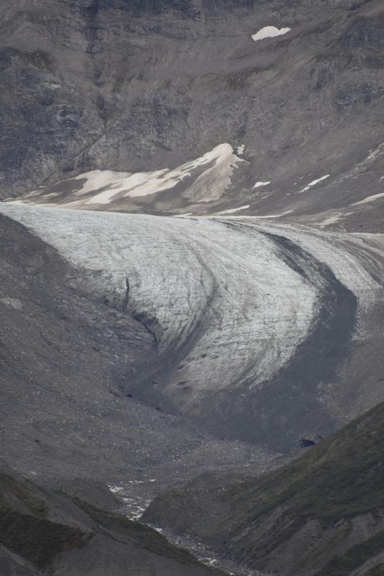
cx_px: 232
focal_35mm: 451
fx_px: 7215
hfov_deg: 3.0
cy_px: 288
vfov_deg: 4.6
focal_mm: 300
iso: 400
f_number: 5.6
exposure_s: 1/640
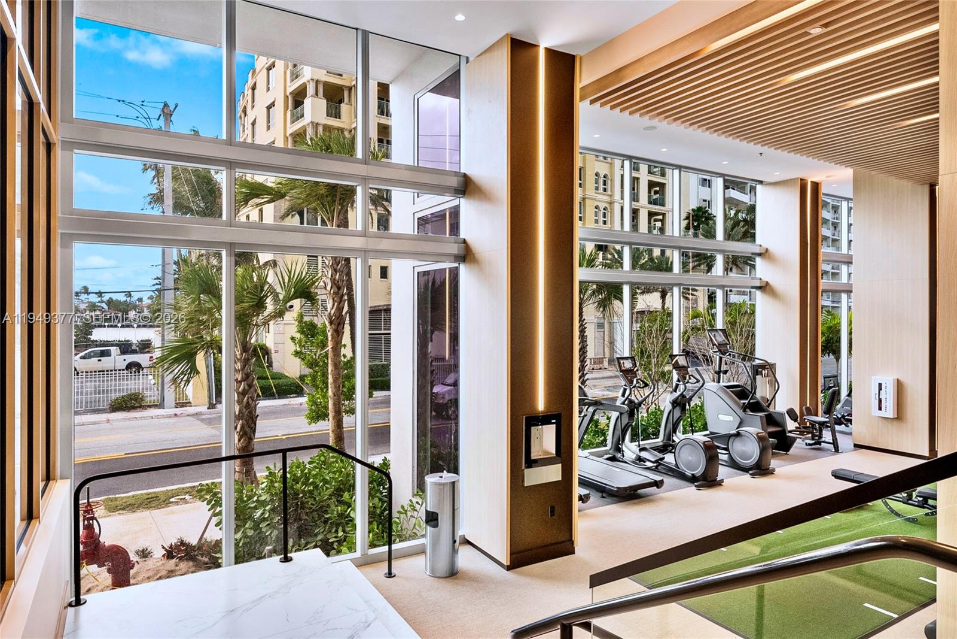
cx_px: 478
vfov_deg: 59.5
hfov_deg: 81.2
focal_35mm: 21
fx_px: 558
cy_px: 320
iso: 400
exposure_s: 1/100
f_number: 8
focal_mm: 14
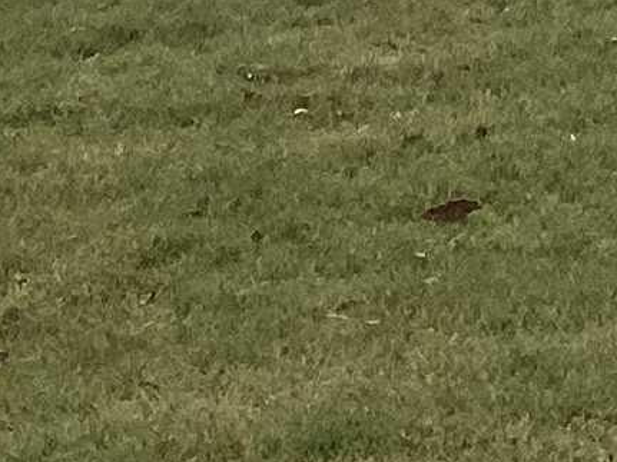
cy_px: -804
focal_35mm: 221
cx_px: 422
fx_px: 3938
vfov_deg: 6.3
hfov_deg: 9.0
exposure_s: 1/3546
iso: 25
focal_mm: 3.3
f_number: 2.4
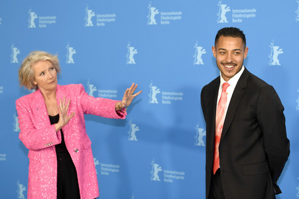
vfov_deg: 19.4
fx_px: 581
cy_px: 100
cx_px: 150
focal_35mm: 70
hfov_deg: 28.9
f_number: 3.5
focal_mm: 70
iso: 640
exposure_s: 1/400
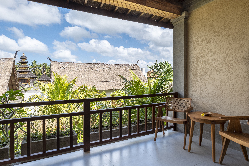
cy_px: 83
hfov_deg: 84.0
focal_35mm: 20
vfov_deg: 61.9
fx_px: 138
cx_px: 124
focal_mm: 20
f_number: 8
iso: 100
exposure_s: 1/320
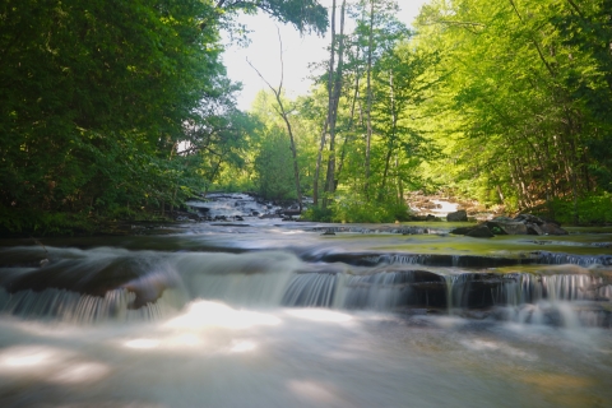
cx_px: 306
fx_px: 476
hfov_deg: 65.5
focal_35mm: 28
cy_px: 204
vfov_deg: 46.4
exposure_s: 2.5
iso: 50
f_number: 10
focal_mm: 28
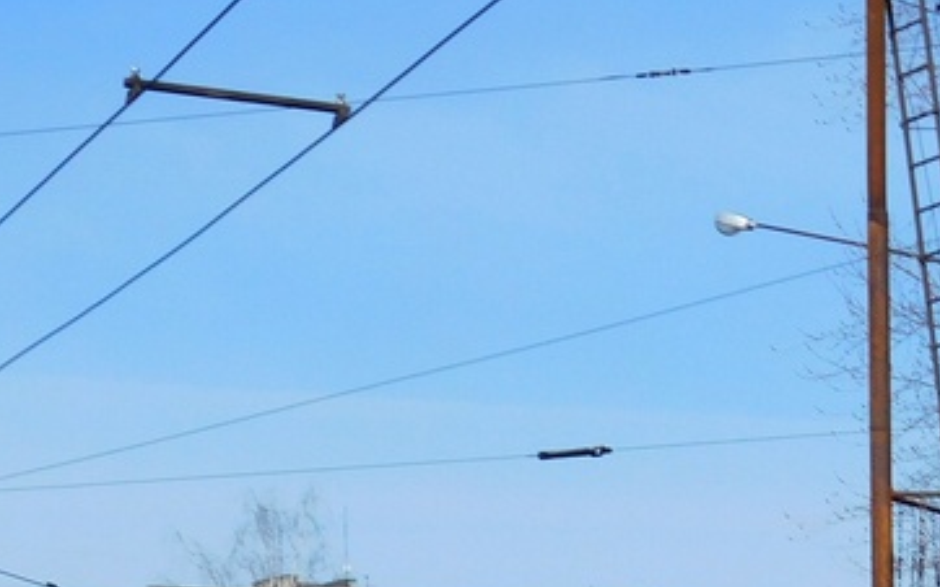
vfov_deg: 8.5
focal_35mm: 153
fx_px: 3918
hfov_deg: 13.4
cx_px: 1039
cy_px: 610
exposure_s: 1/400
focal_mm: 9
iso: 125
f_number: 7.6
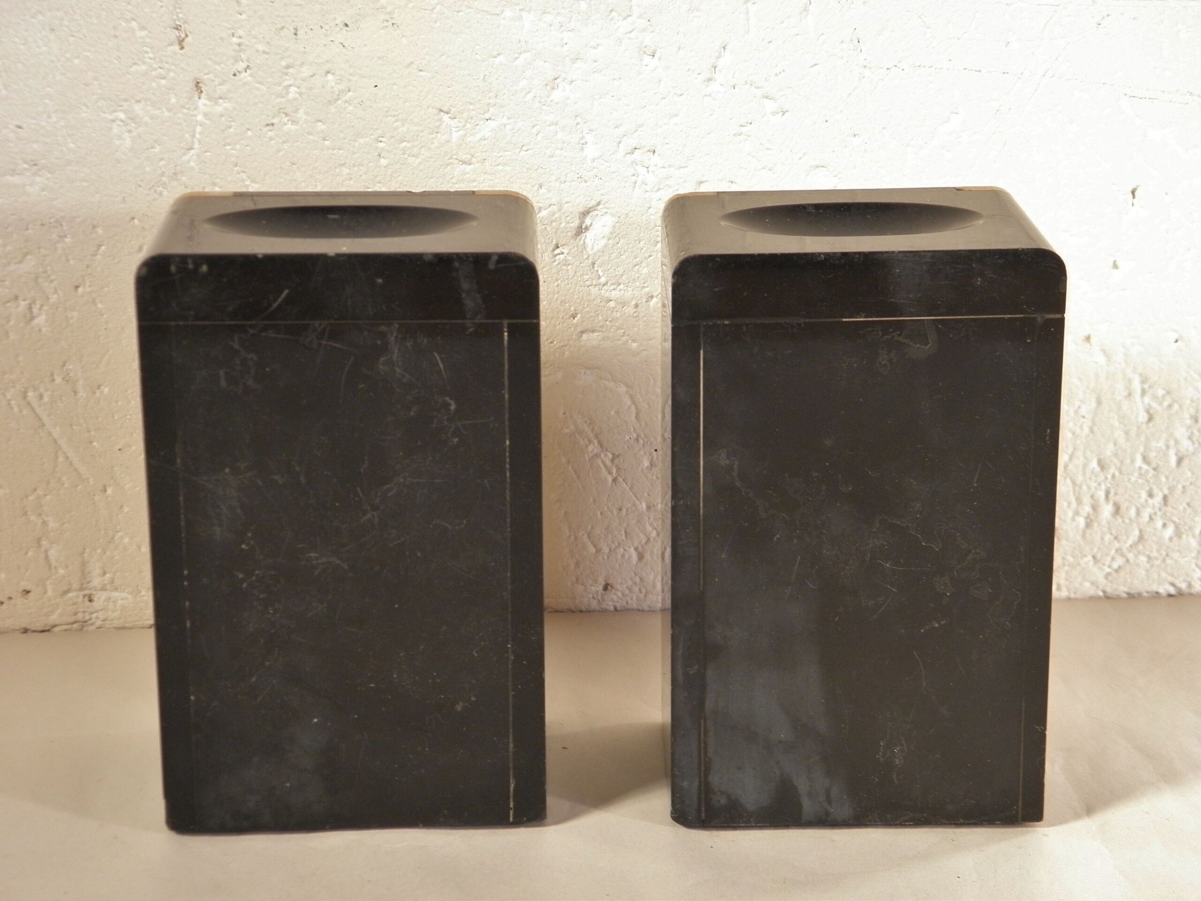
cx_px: 600
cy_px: 450
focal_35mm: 68
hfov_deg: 28.6
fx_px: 2359
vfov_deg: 21.6
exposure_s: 1/30
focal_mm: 12.2
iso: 200
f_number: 4.3
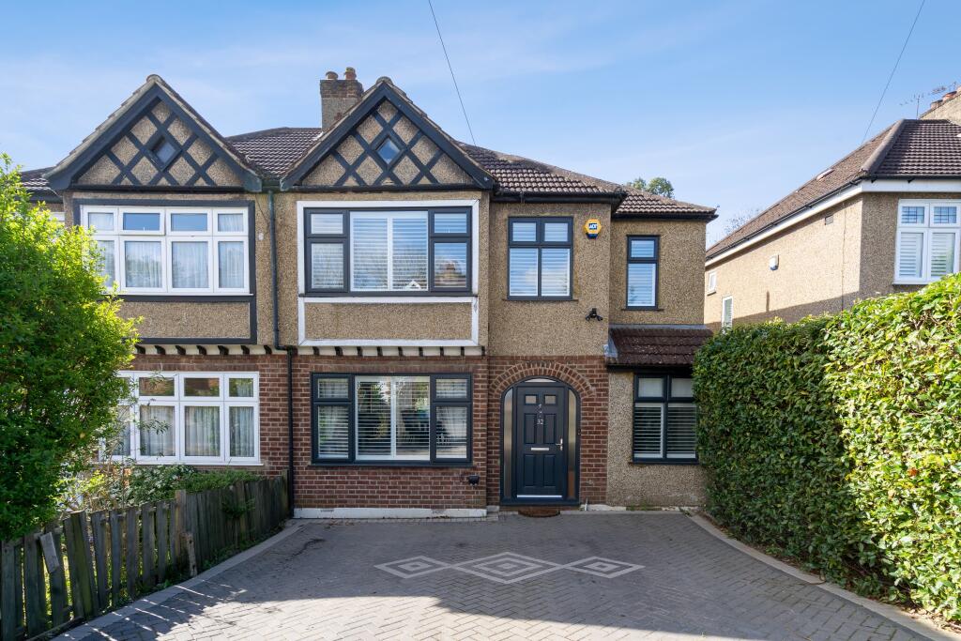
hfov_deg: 93.3
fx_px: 454
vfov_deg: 70.5
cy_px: 320
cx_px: 480
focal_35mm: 17
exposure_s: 1/80
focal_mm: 17
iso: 100
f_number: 8
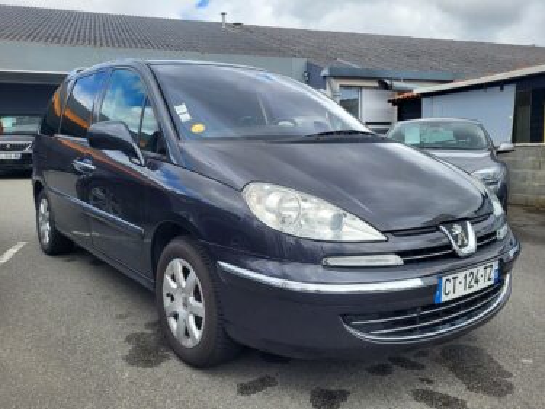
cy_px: 204
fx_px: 409
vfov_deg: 53.0
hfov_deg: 67.3
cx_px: 272
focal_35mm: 26
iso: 40
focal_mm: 5.4
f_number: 1.8
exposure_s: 1/1667
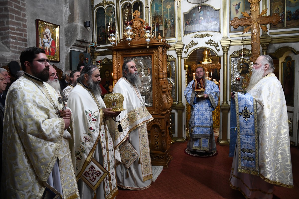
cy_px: 100
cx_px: 150
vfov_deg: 53.1
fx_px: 199
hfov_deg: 73.7
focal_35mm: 24
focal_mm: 16
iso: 1600
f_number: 2.8
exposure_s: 1/100
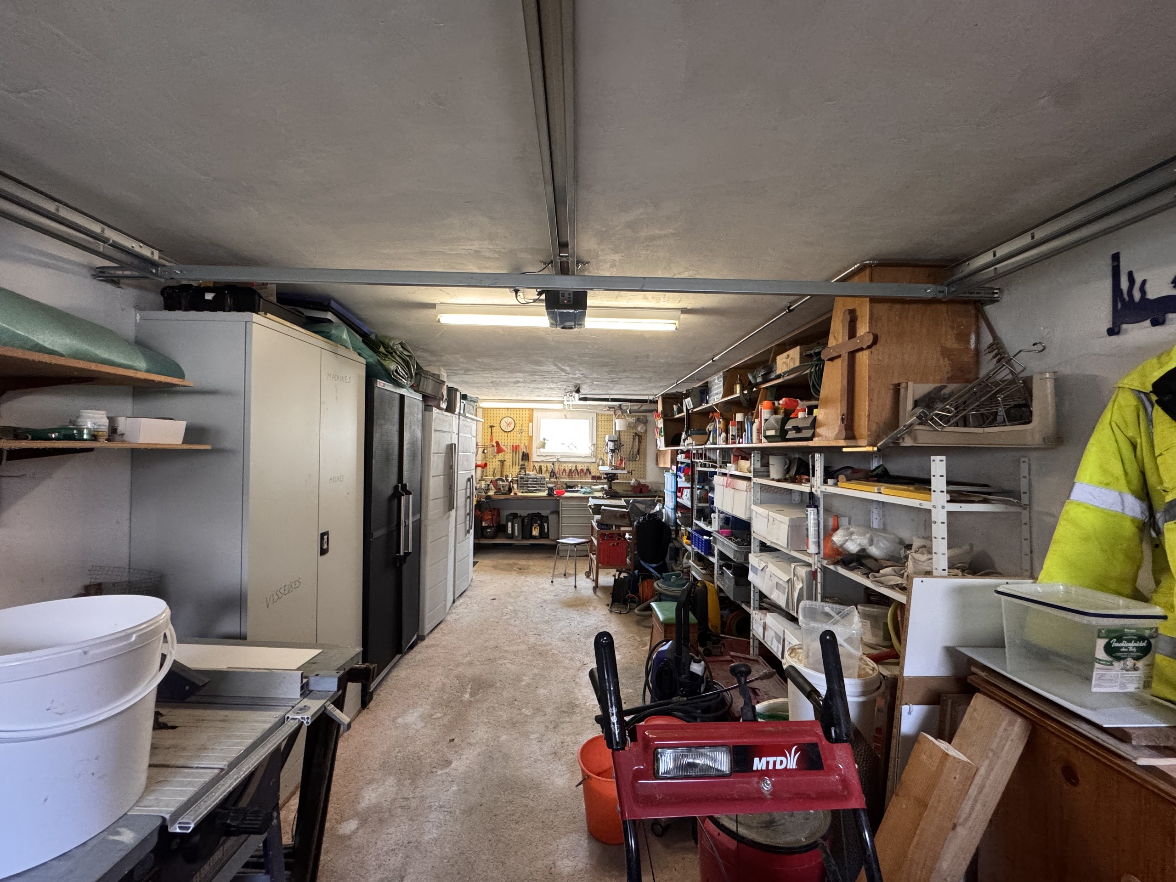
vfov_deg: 85.7
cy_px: 441
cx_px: 588
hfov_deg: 102.1
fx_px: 476
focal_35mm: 14
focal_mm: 2.22
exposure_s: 1/50
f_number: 2.2
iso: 400
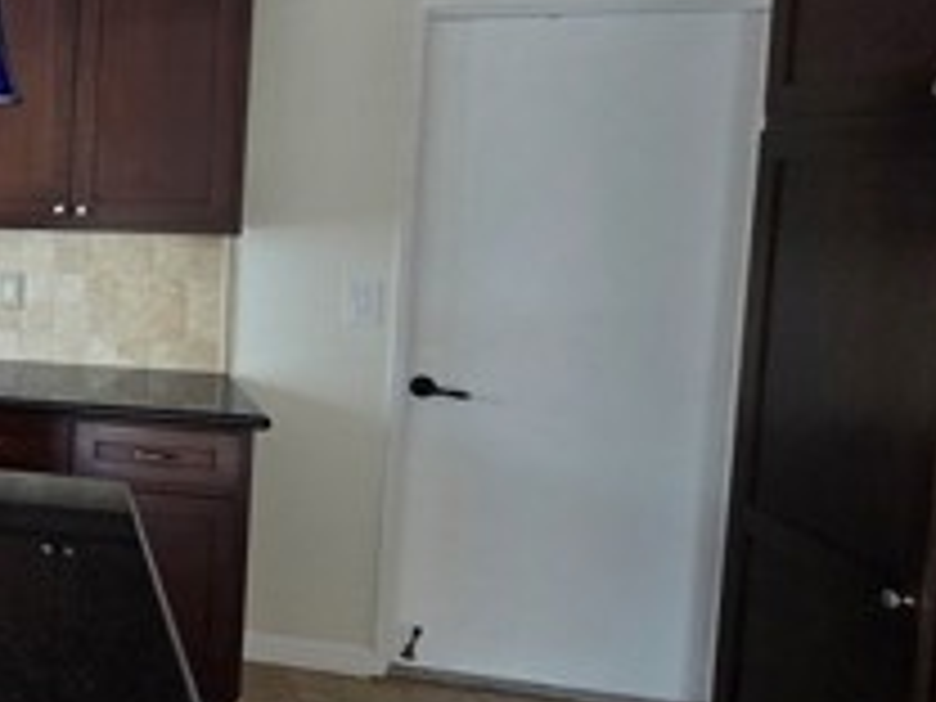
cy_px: 261
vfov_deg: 35.7
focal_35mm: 40
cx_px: -441
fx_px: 1082
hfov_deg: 29.7
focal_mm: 2.2
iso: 50
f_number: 2.2
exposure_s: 1/120
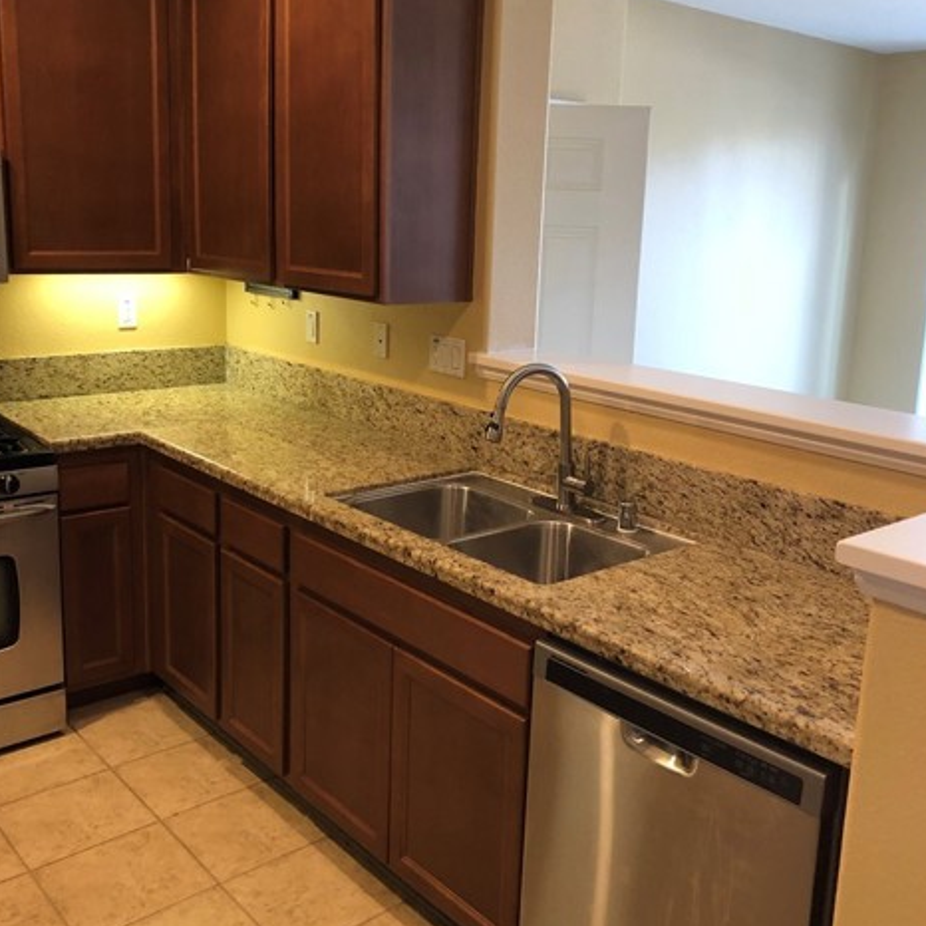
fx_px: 1029
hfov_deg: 48.5
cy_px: 427
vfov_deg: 48.4
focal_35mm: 34
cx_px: 465
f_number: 1.8
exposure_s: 1/15
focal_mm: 3.99
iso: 64
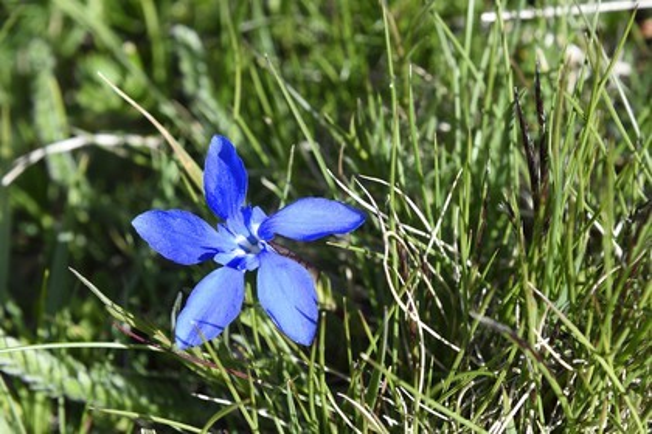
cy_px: 217
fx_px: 1268
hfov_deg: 28.8
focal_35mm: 70
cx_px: 326
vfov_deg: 19.5
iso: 200
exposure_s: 1/125
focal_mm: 70
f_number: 11
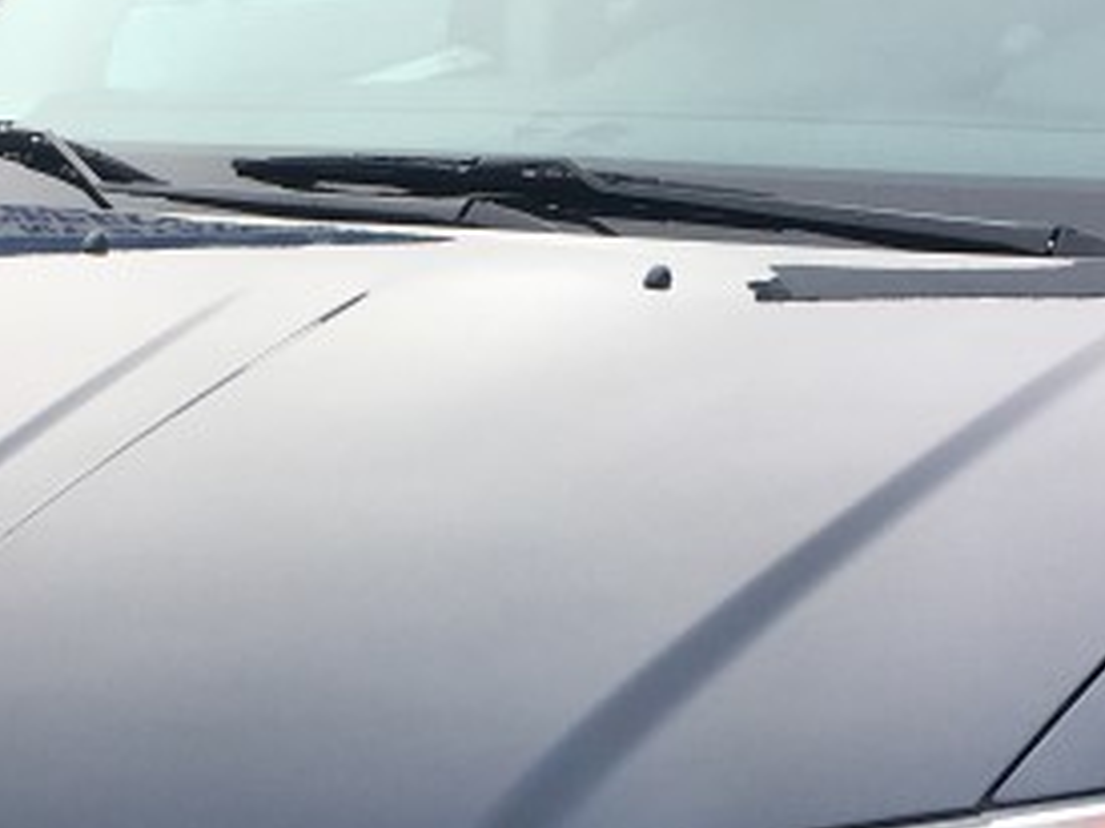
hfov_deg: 18.2
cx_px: 498
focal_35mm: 108
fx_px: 3446
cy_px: 796
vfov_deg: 13.5
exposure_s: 1/356
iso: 25
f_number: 2.2
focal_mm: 4.15
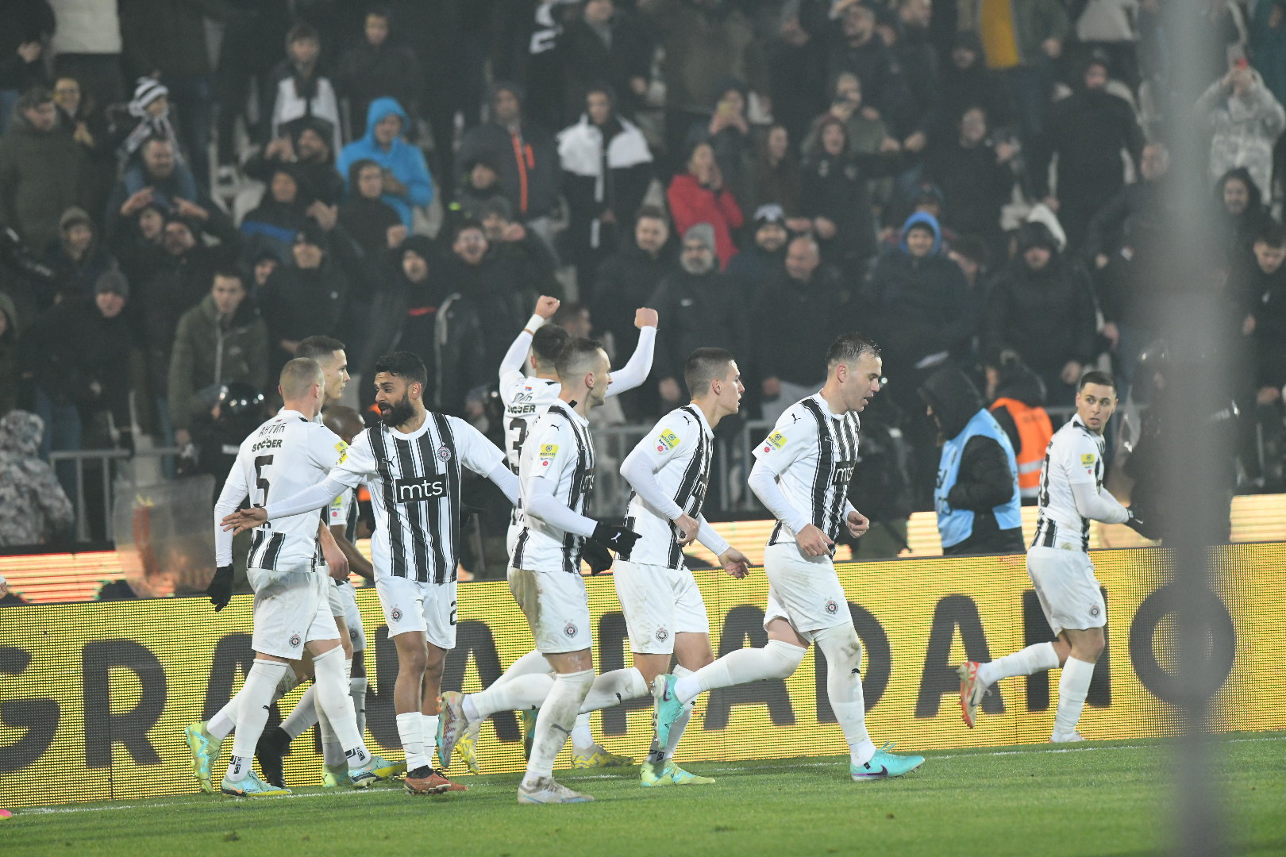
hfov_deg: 6.9
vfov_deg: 4.6
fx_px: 10716
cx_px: 643
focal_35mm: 300
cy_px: 428
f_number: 4
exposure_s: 1/2000
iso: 6400
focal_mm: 300
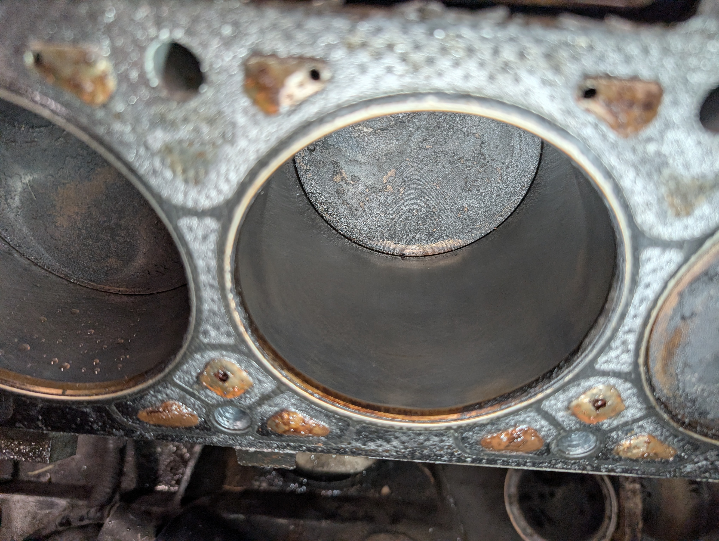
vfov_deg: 56.9
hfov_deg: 71.5
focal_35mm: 24
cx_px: 360
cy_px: 270
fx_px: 499
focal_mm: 6.9
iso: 22
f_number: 1.68
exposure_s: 1/180
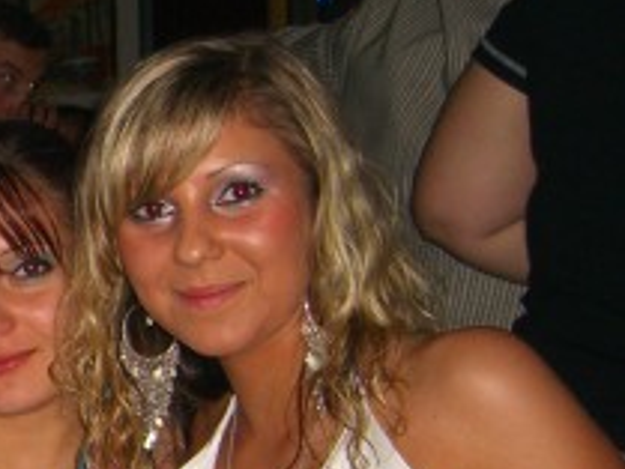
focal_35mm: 109
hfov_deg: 16.6
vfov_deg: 13.5
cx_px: -269
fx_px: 1969
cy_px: 370
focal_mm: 7.9
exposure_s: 1/60
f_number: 2.8
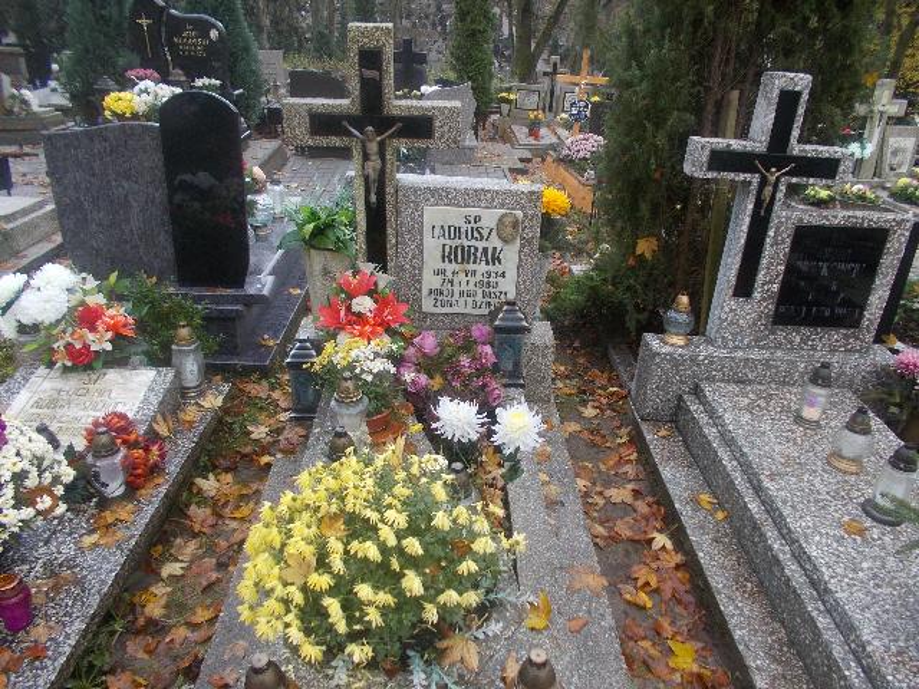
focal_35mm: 26
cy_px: 344
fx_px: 690
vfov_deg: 53.1
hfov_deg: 67.3
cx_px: 460
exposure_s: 1/40
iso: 80
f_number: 3.2
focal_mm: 4.6
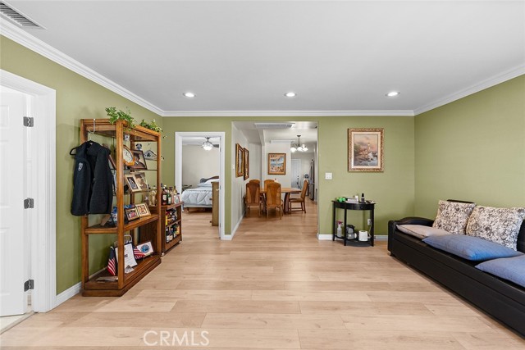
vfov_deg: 85.5
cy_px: 175
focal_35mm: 13
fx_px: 190
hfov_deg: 108.3
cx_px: 262
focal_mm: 13
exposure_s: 1/10
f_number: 4.5
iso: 800
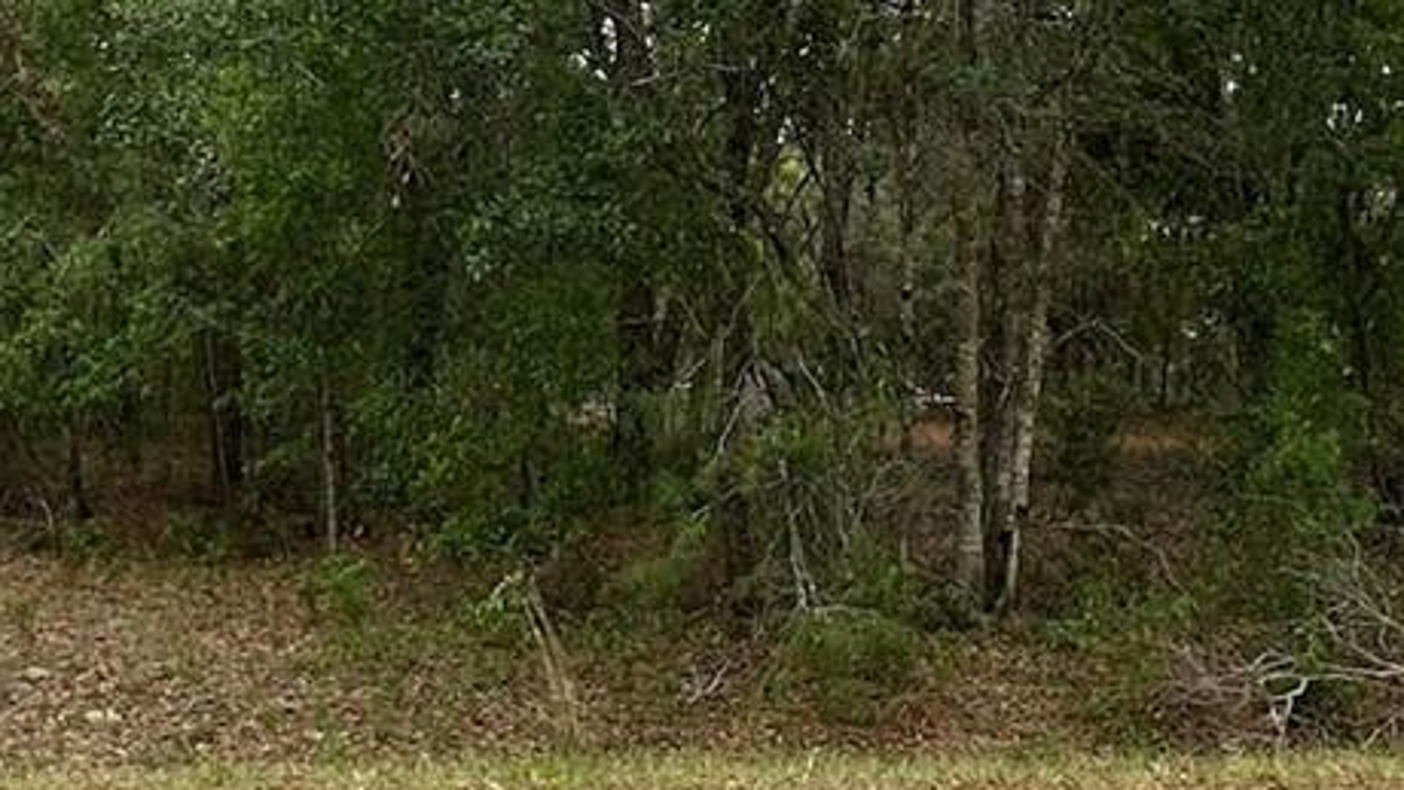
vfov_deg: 22.6
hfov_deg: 39.0
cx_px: 559
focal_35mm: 53
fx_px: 1974
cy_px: 265
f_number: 2.2
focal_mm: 2.22
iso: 40
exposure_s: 1/348
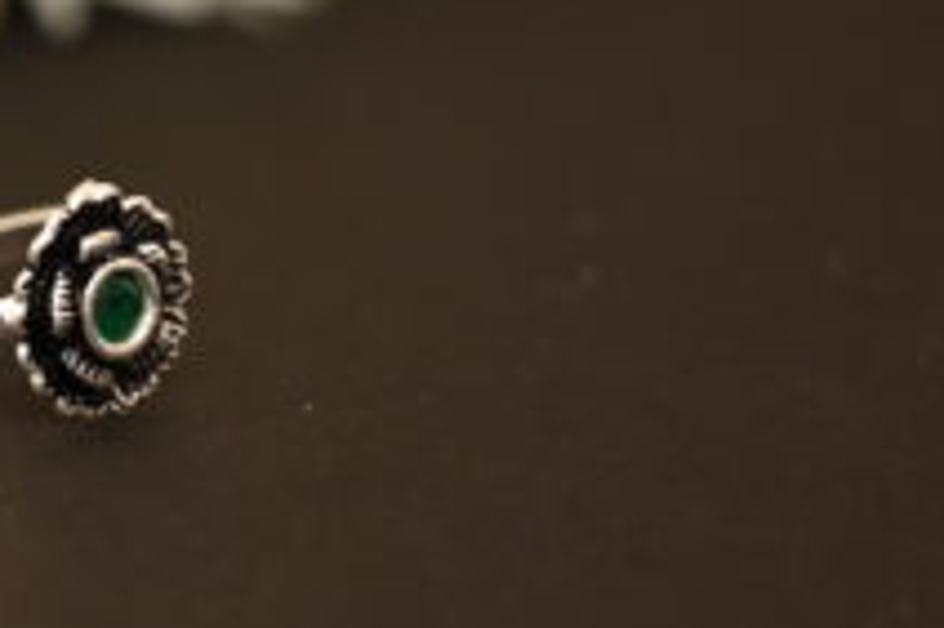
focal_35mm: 198
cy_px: 372
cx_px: -276
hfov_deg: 10.2
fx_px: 5188
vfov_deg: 6.9
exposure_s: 1/100
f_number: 5.6
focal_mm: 70
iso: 800
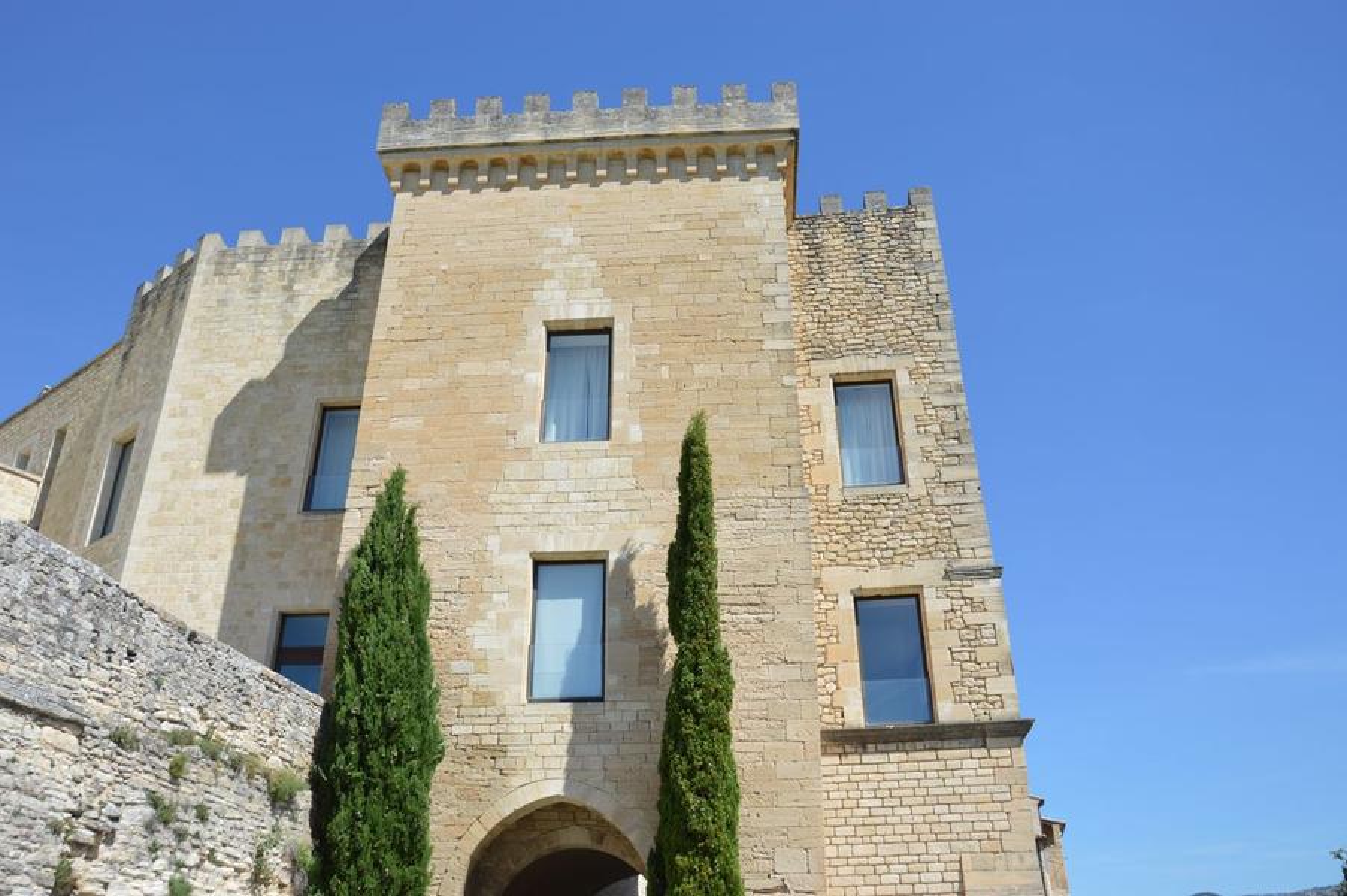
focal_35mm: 27
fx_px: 1009
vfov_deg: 47.9
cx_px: 674
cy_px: 448
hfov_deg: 67.4
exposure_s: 1/800
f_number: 5.6
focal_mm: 18
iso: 200
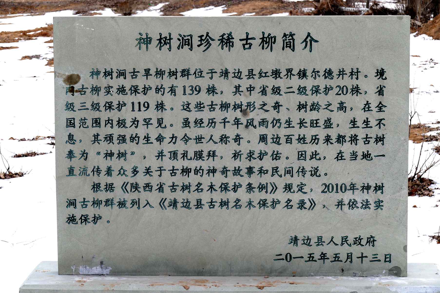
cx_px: 220
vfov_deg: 11.9
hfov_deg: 17.8
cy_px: 146
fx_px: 1405
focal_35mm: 115
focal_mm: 41.85
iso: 320
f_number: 6.3
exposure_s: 1/80
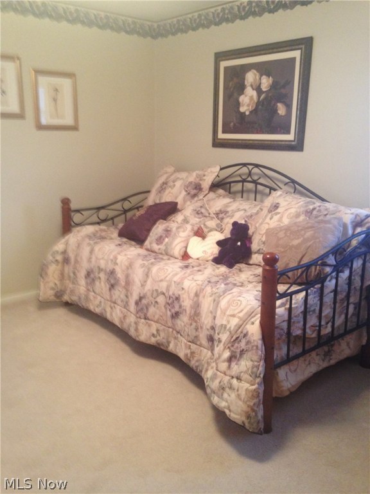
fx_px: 470
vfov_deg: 55.4
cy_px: 247
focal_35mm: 33
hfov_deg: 42.9
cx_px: 185
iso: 160
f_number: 2.4
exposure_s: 1/20
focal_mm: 4.12
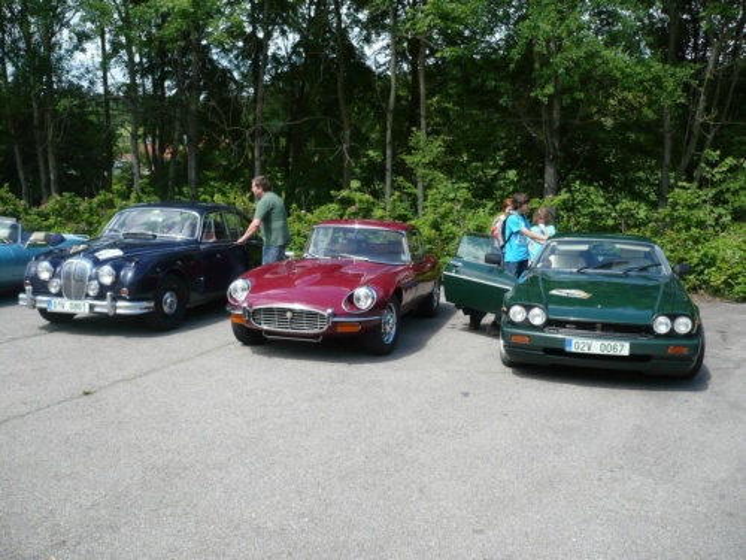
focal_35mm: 40
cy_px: 280
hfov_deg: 46.8
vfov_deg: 36.0
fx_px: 862
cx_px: 373
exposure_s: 1/640
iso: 100
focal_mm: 6.6
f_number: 3
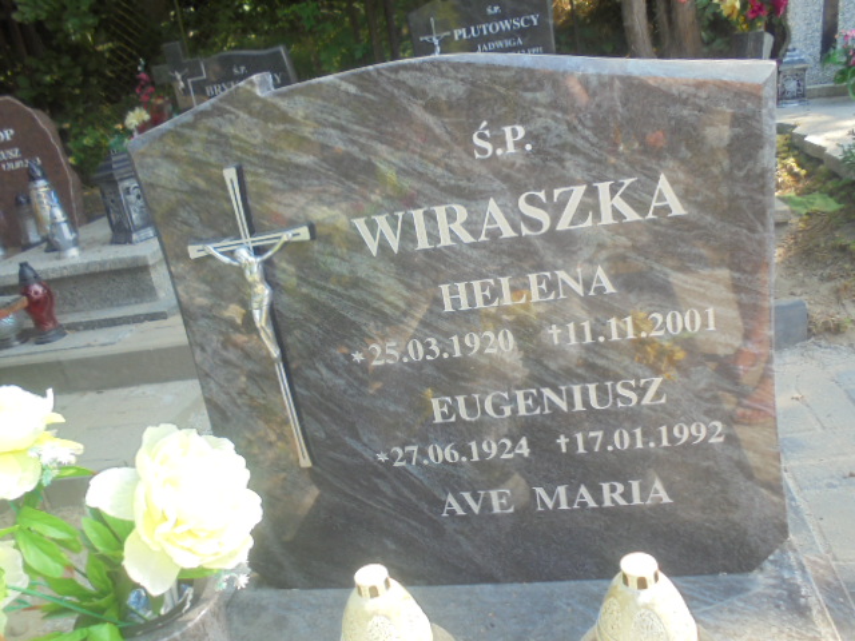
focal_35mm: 29
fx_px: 716
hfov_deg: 61.7
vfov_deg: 48.2
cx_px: 428
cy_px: 320
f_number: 3.7
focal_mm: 5.3
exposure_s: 1/125
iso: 100
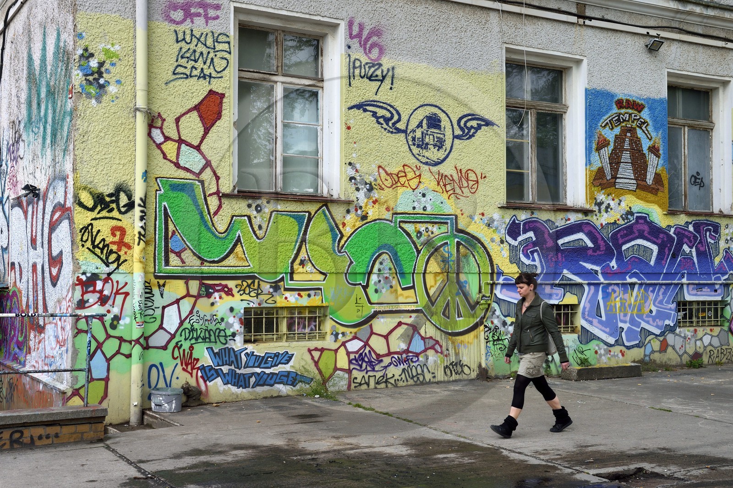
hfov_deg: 44.5
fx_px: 896
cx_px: 366
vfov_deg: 30.5
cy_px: 244
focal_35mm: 44
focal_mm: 44
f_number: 11
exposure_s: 1/250
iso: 400
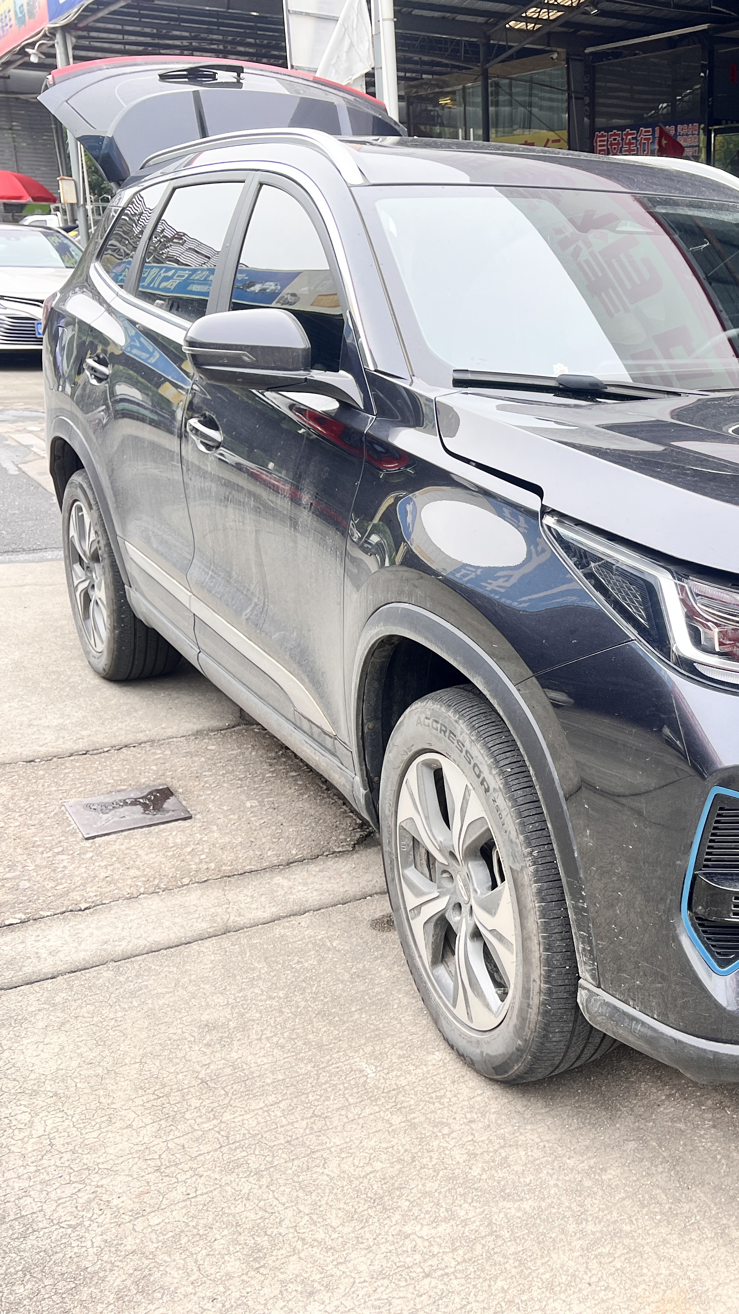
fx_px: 1324
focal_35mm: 38
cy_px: 660
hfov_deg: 29.4
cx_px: 715
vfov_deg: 52.8
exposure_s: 1/418
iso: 50
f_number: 1.5
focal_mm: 5.7
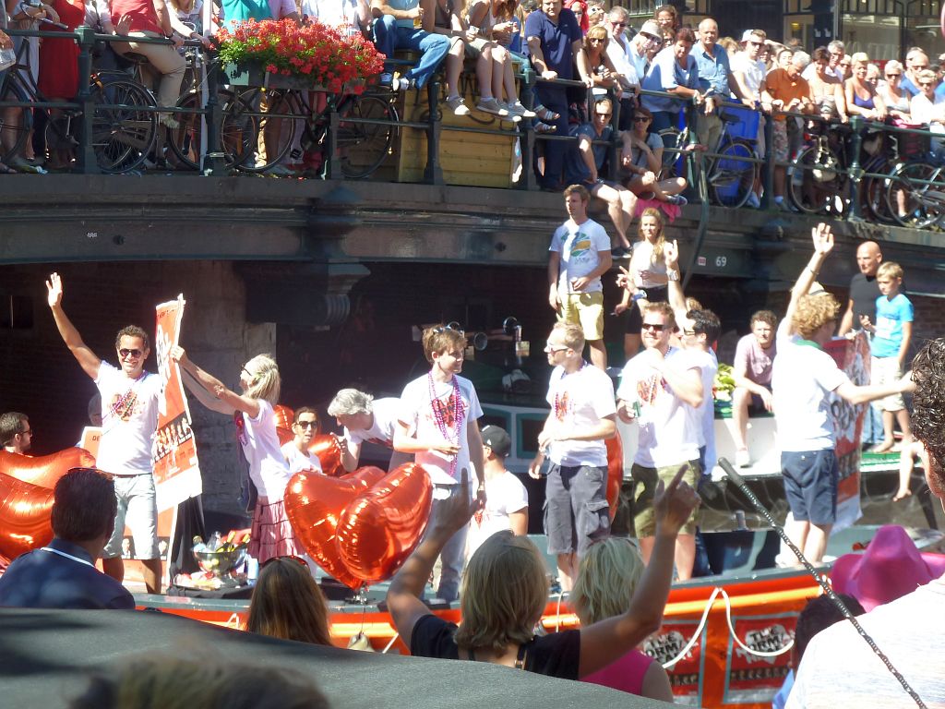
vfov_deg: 15.4
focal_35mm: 96
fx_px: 2621
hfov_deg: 20.4
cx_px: 472
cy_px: 354
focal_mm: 15.8
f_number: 4.3
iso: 80
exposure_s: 1/125
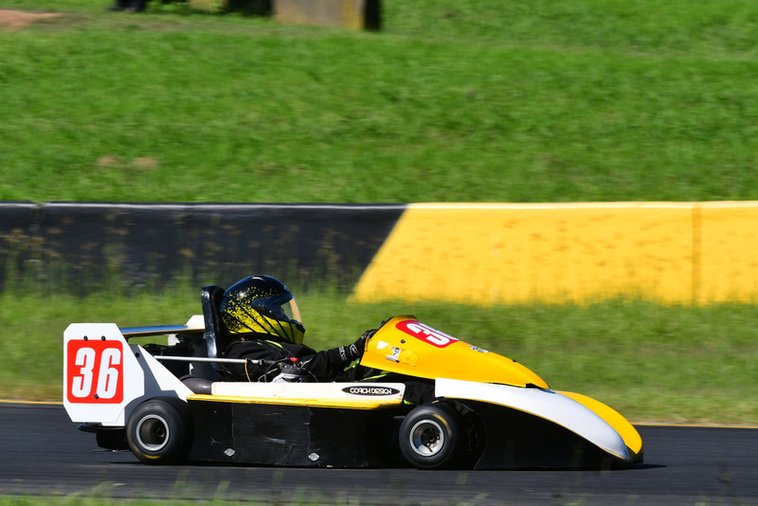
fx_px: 7582
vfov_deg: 3.8
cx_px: 379
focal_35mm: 360
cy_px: 253
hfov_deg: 5.7
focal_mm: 240
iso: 500
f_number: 13
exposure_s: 1/640
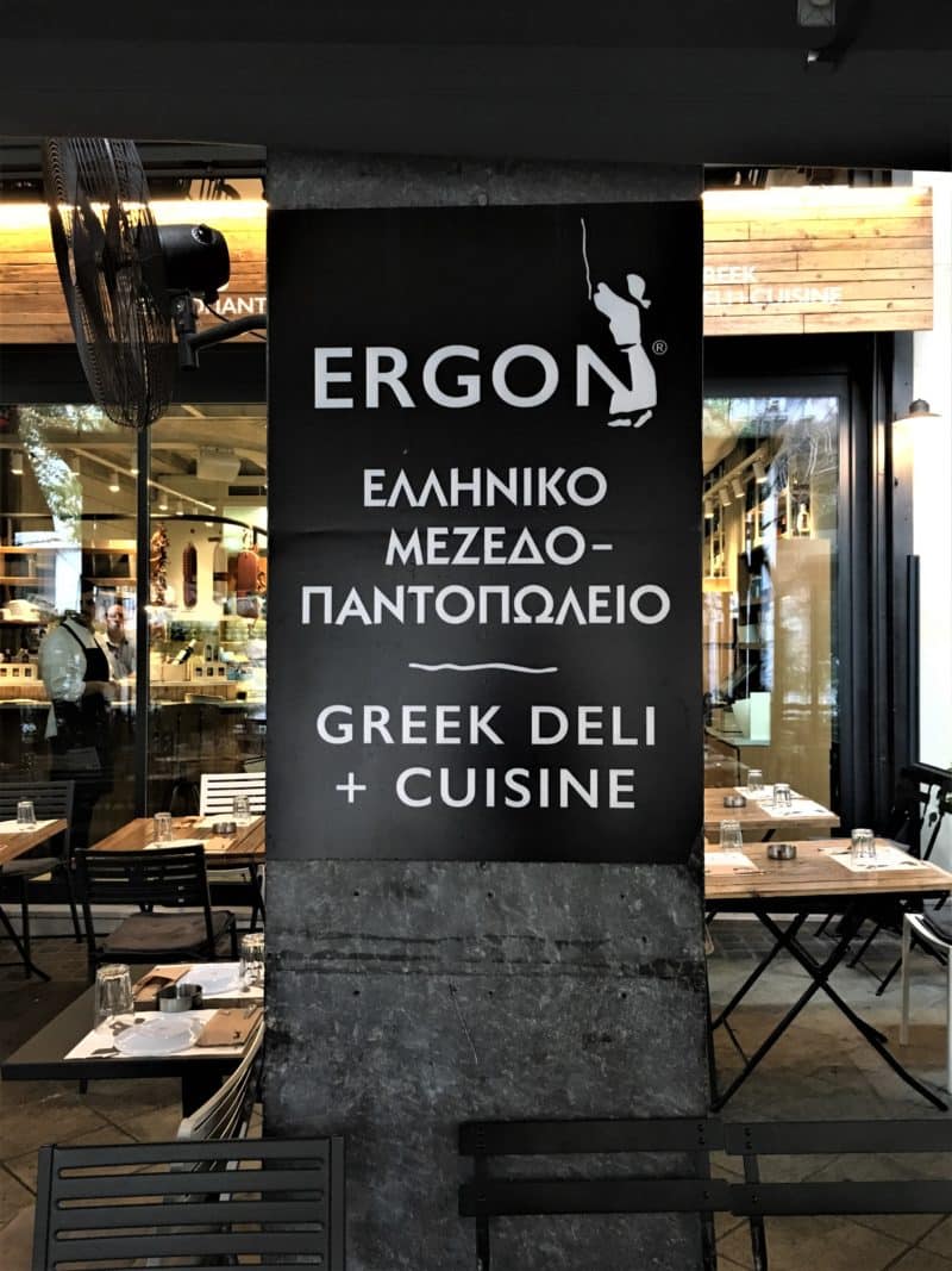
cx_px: 476
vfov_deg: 61.7
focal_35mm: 29
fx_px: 1064
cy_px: 636
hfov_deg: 48.2
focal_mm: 4.15
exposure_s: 1/25
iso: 200
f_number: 2.2
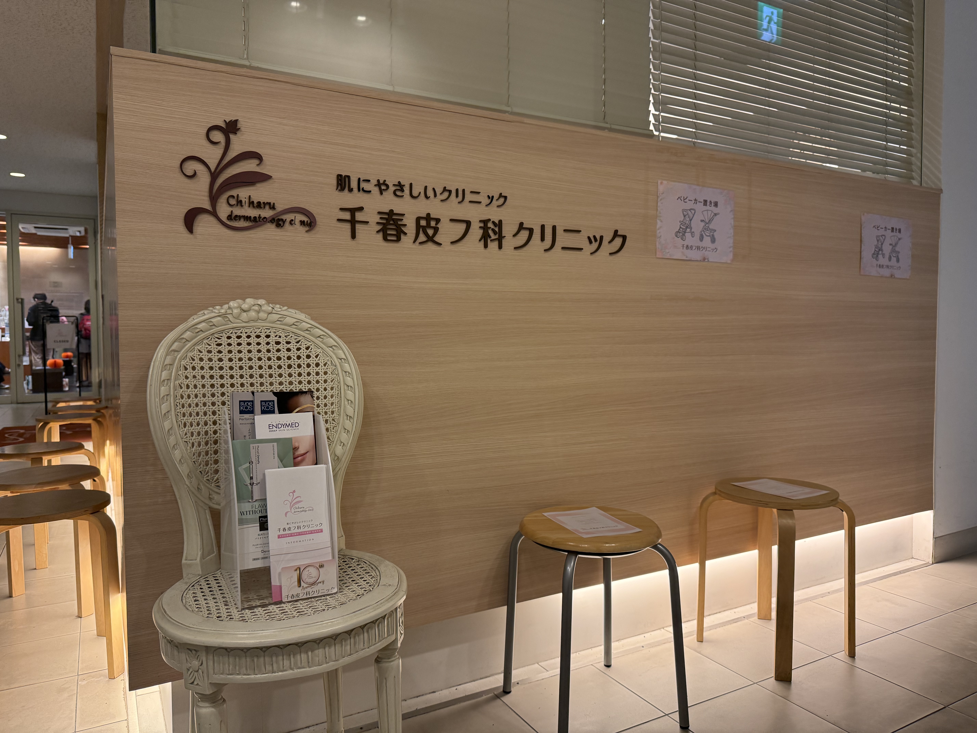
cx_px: 488
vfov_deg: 56.8
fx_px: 677
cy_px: 366
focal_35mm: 24
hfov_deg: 71.6
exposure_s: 1/100
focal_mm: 6.76
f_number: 1.78
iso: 200
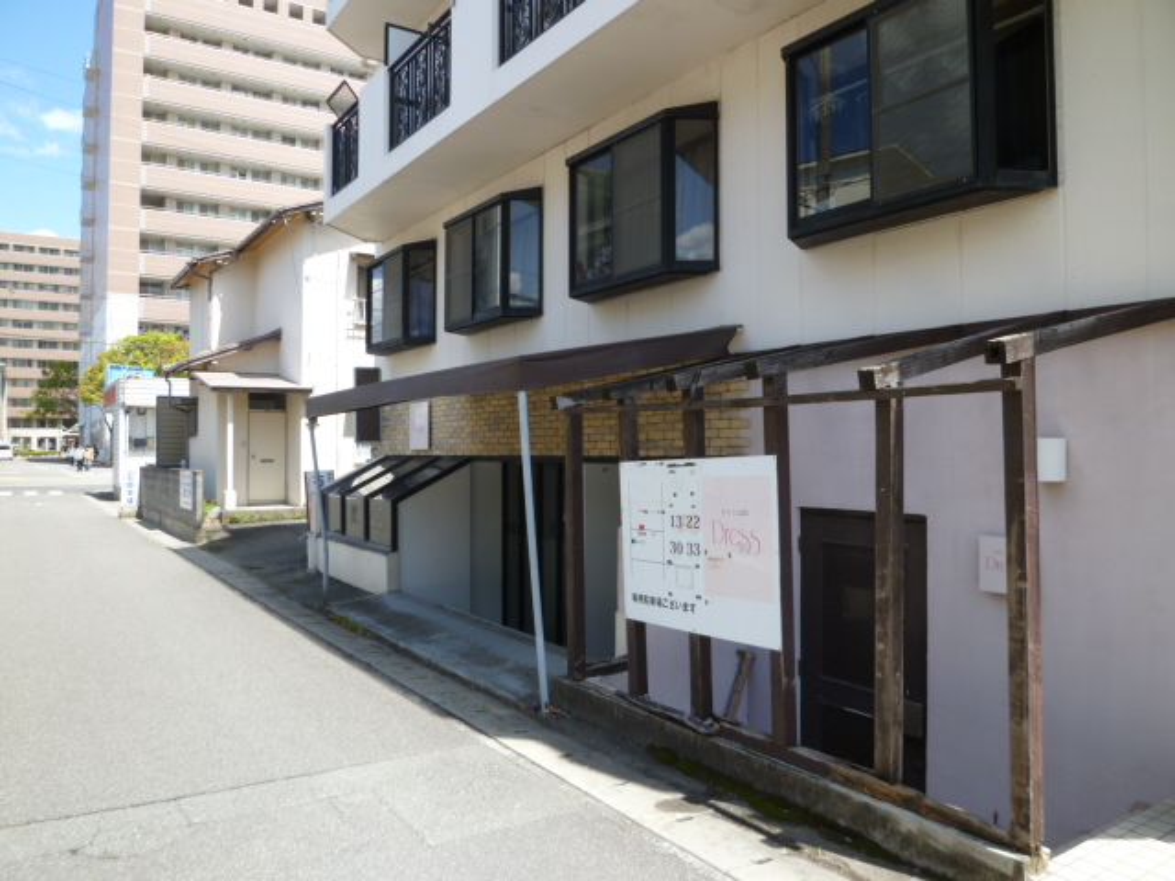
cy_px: 440
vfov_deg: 54.9
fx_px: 849
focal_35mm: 25
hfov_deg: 69.4
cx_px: 588
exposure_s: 1/200
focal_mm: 4.5
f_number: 4
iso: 80
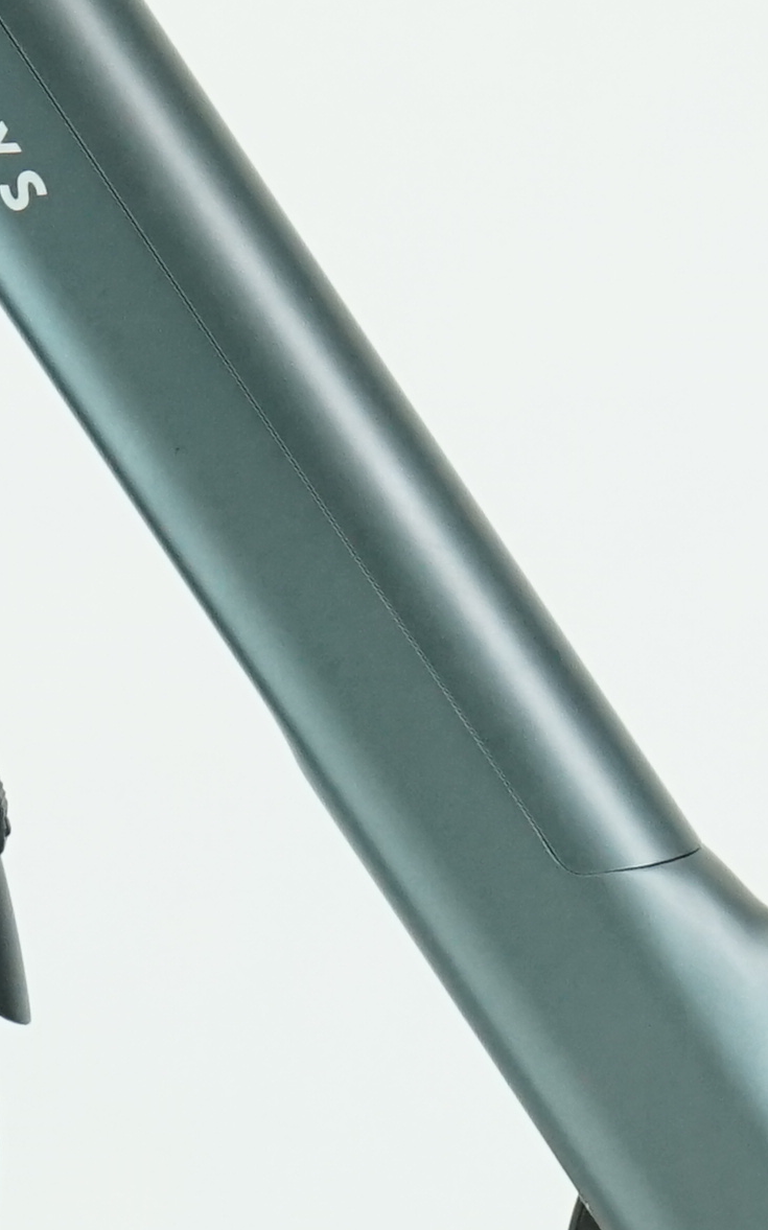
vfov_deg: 7.2
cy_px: 437
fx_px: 9751
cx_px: 639
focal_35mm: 291
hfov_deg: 4.5
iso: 1600
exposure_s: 1/200
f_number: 5.6
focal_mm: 56
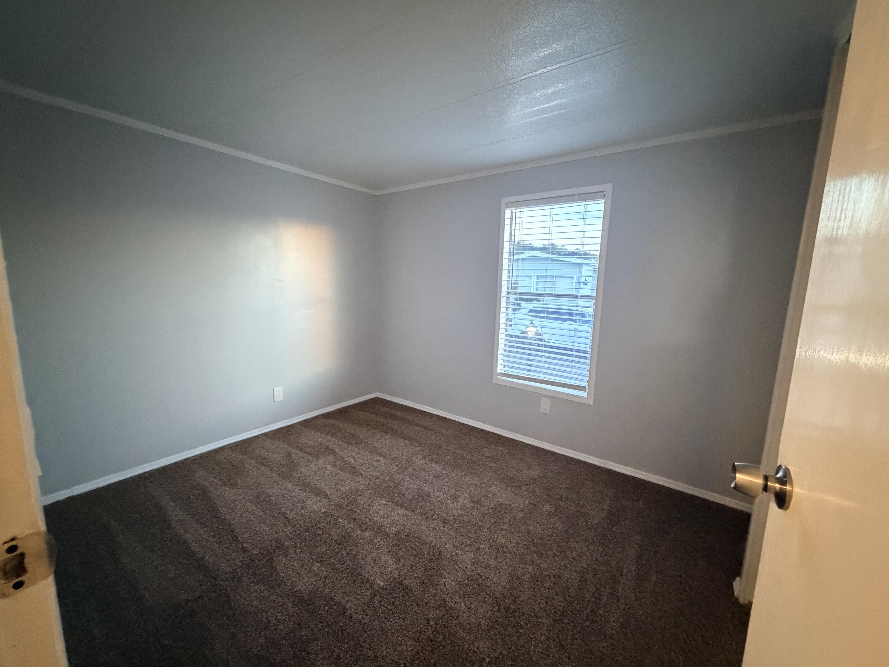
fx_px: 360
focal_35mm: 14
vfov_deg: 85.7
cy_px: 334
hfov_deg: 102.1
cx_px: 444
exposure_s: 1/60
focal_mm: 2.22
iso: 1250
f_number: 2.2
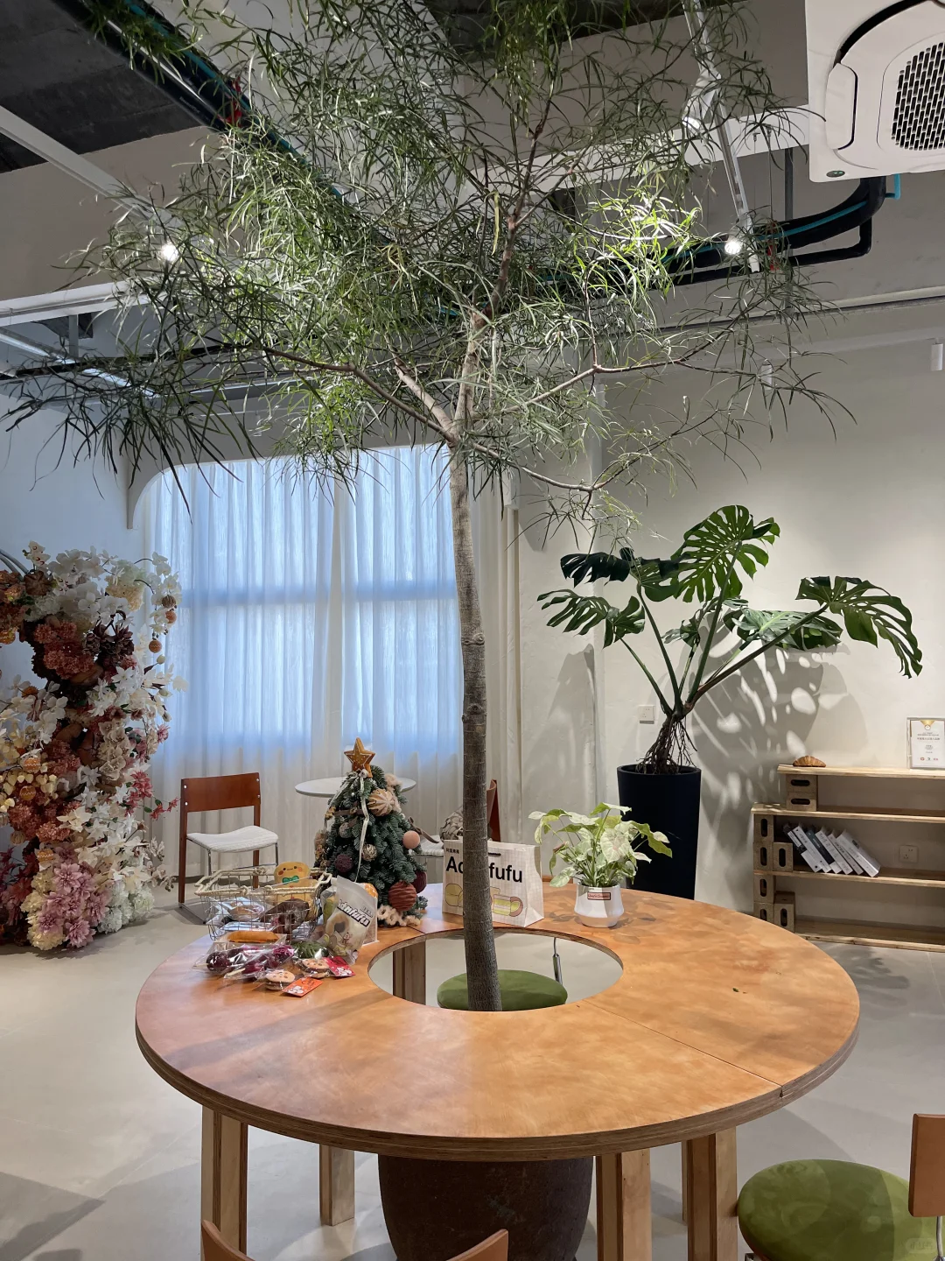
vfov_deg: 69.4
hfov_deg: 54.9
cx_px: 472
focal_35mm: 25
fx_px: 910
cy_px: 630
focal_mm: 5.1
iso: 100
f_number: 1.6
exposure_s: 1/100
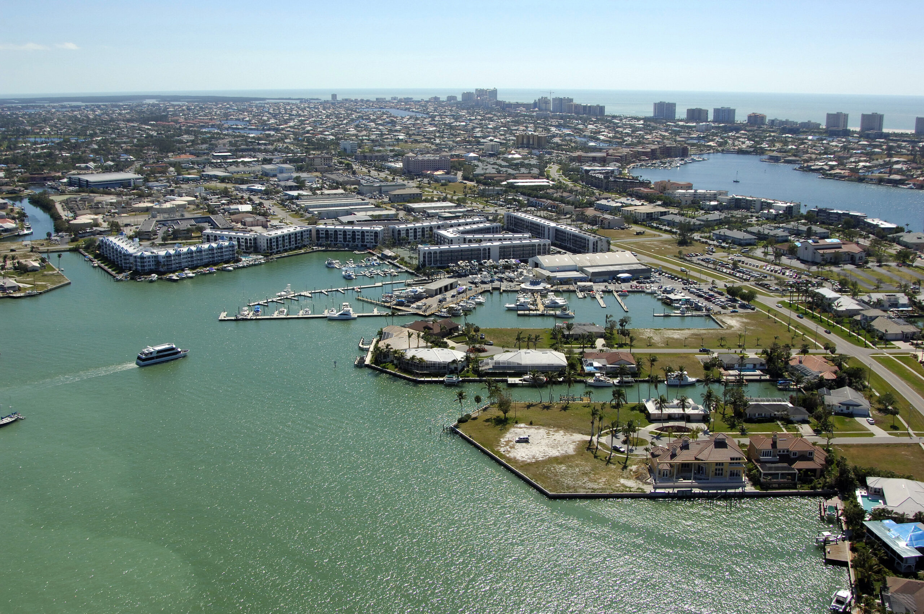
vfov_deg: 36.8
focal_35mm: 36
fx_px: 923
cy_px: 307
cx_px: 462
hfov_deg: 53.2
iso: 400
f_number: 8.5
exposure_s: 1/1000
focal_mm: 24
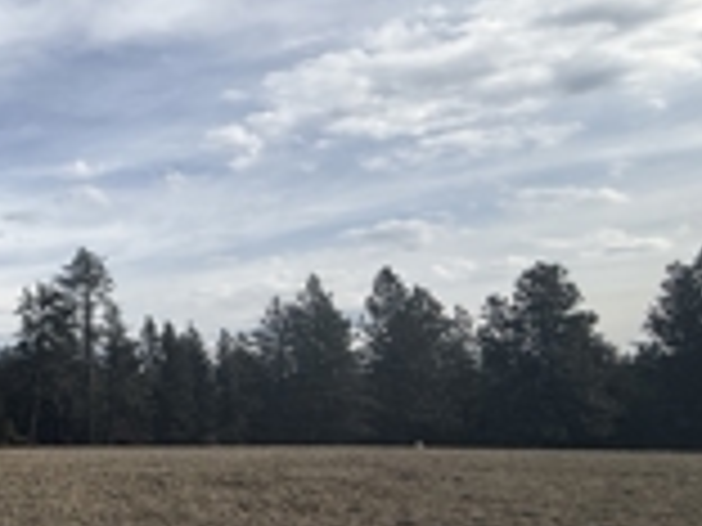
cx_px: -180
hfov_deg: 36.5
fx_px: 730
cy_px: 373
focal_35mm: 36
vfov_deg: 38.9
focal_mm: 2.22
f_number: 2.2
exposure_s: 1/2410
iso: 50
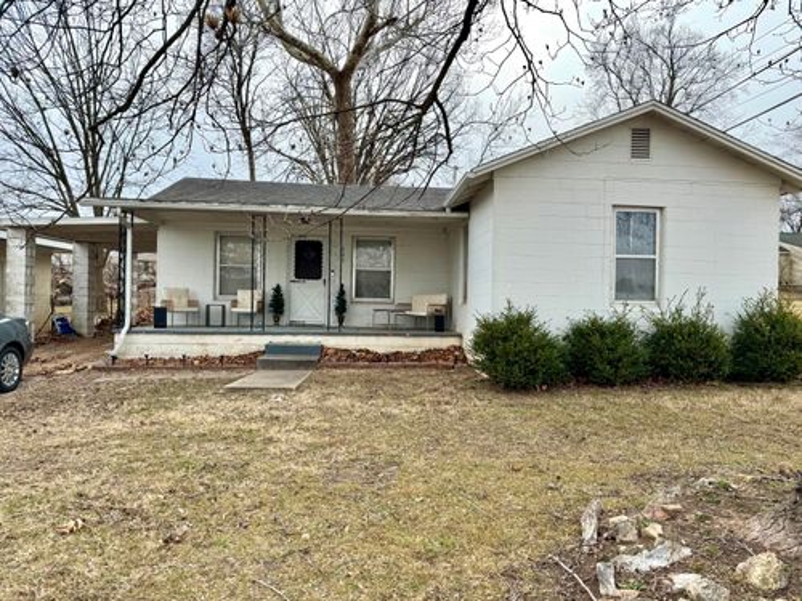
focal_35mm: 24
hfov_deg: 71.6
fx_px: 556
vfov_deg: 56.8
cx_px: 401
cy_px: 300
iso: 80
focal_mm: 6.76
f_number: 1.78
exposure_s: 1/1767
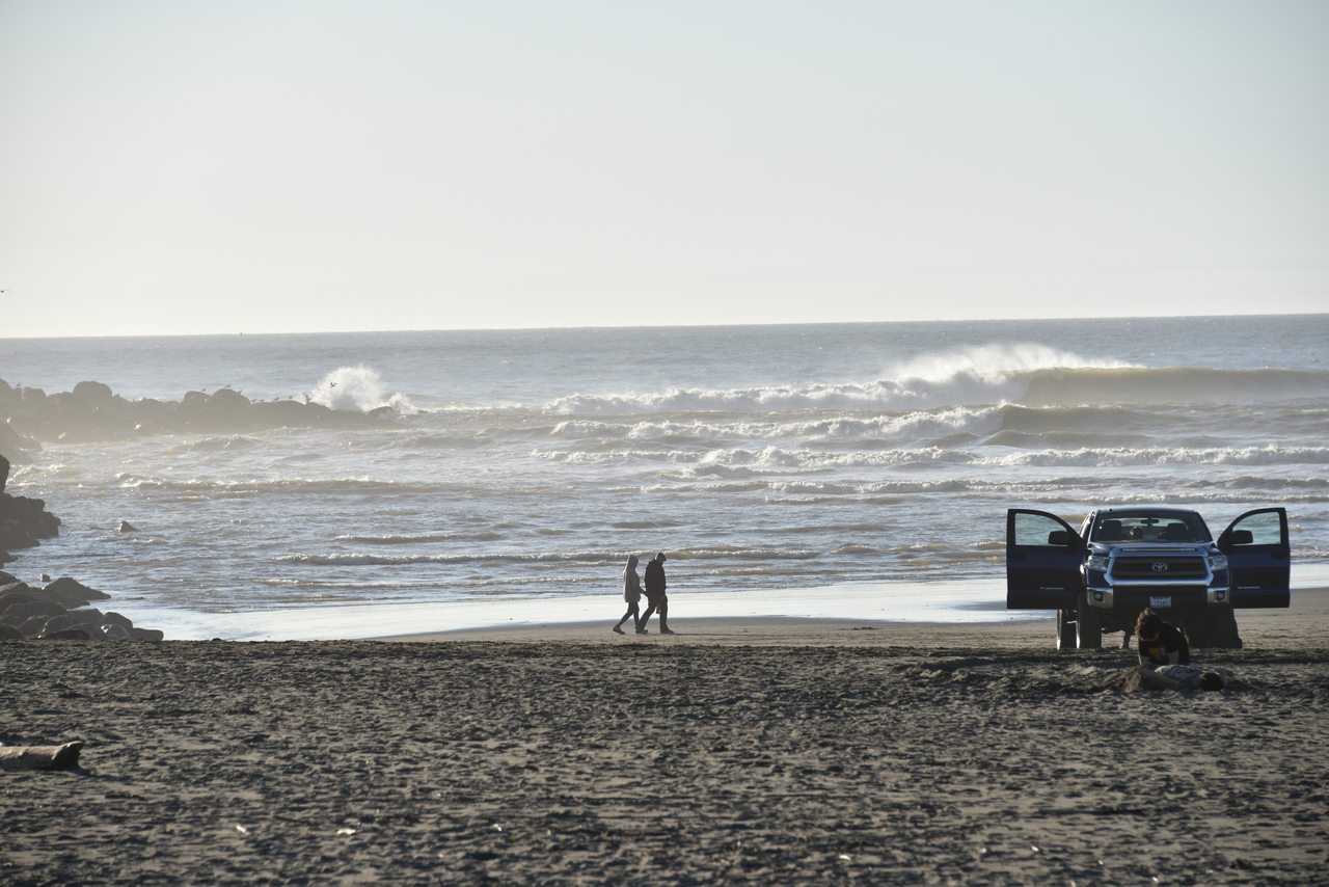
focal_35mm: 190
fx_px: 7015
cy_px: 444
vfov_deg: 7.2
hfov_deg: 10.8
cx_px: 664
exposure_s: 1/400
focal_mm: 190
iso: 100
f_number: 9
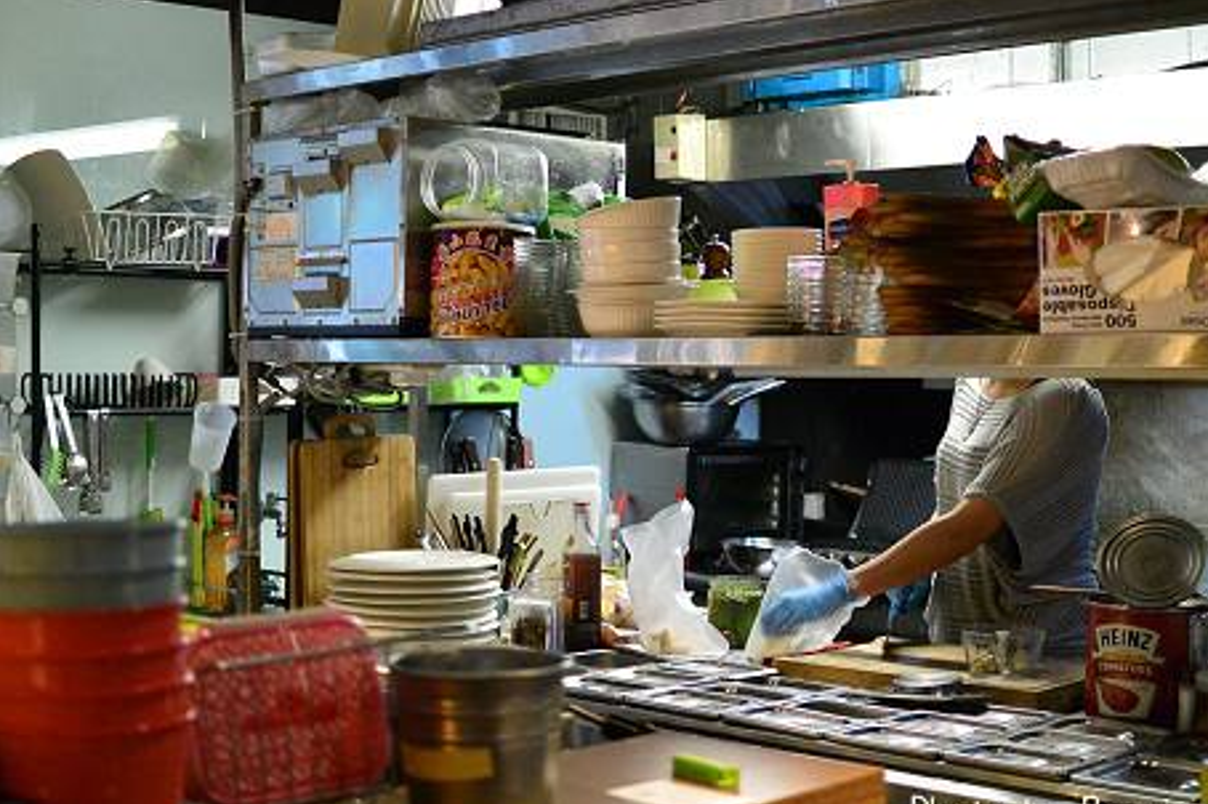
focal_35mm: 54
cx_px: 575
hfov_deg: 36.9
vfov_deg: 25.0
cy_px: 390
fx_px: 1811
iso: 560
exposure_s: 1/125
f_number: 1.8
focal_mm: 18.5
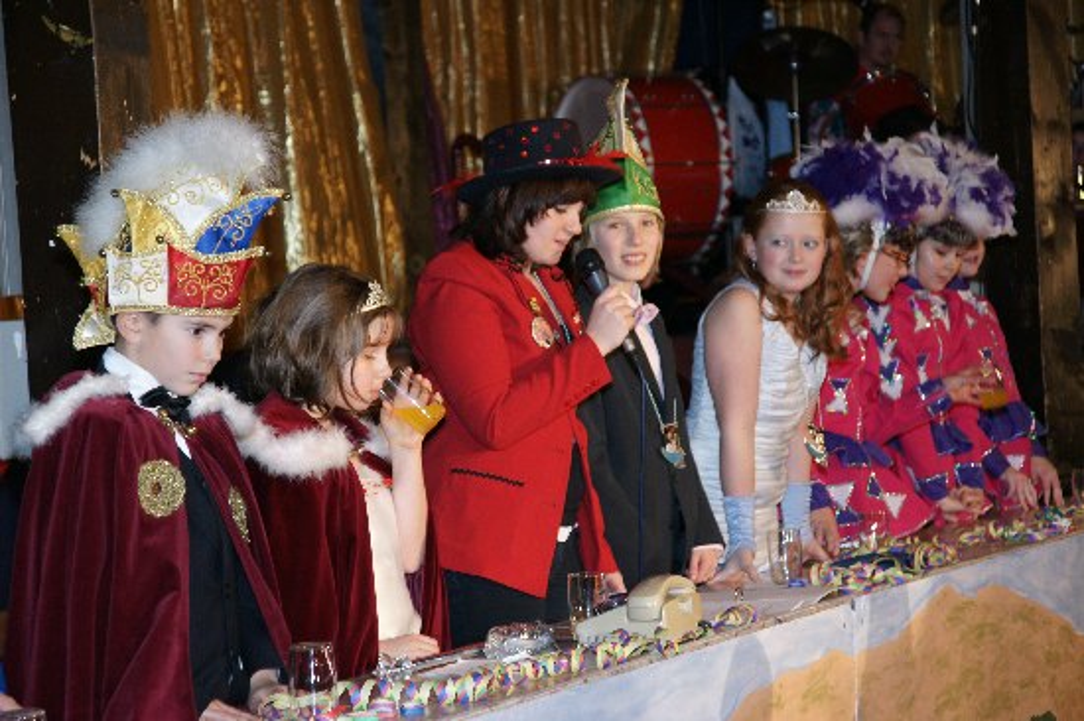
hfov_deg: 19.5
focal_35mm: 105
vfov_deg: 13.0
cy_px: 360
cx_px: 542
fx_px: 3160
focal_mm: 70
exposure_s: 1/125
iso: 800
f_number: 5.6
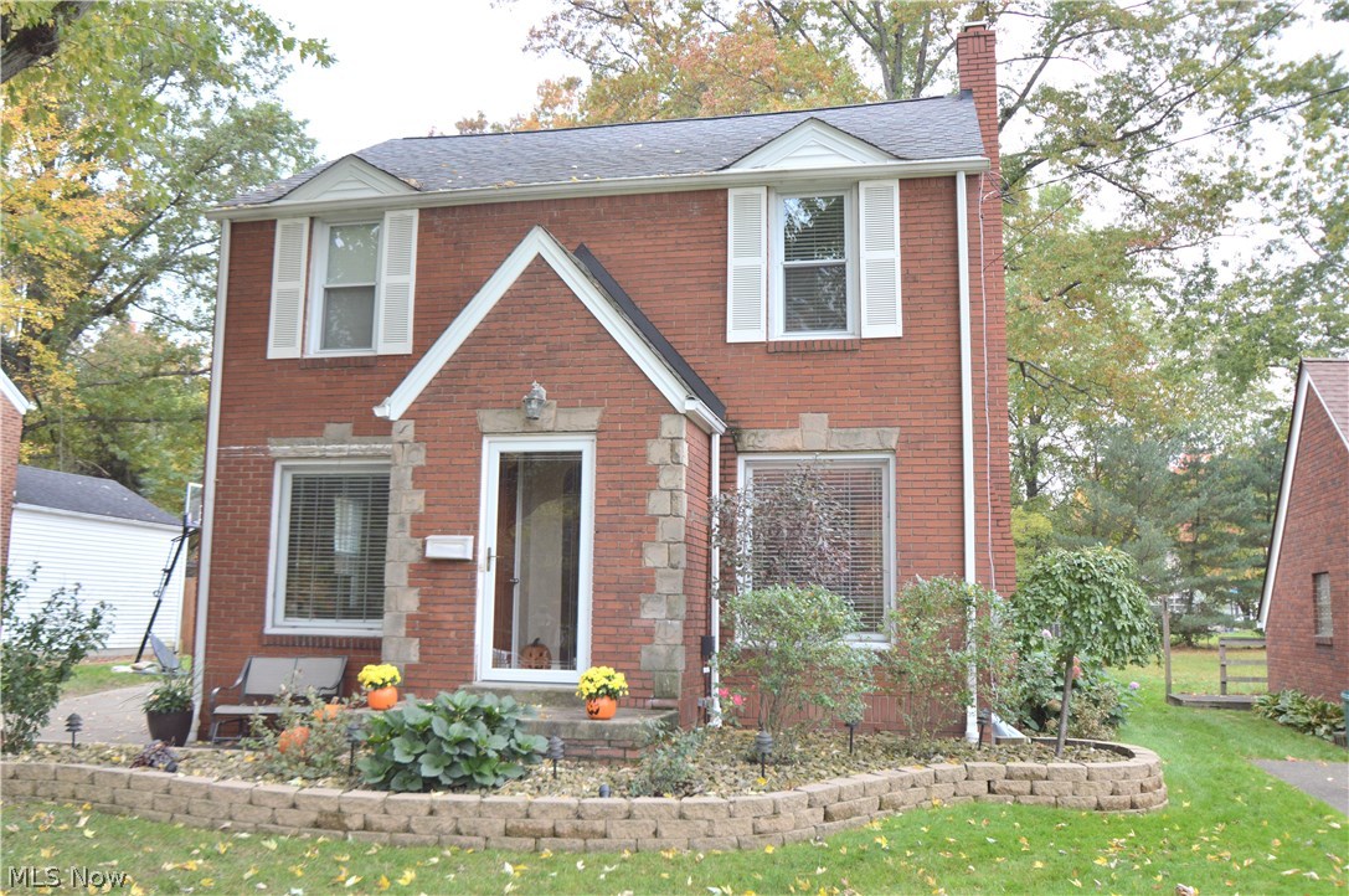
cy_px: 448
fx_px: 1123
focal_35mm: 30
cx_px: 674
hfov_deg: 62.0
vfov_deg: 43.5
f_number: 5.6
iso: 400
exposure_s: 1/125
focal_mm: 20
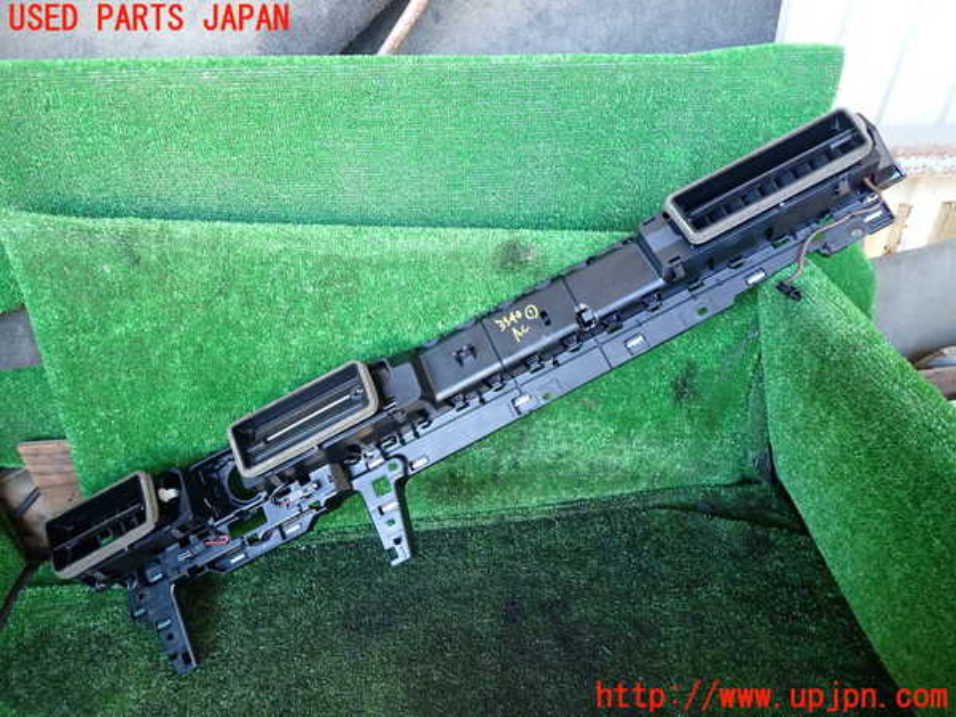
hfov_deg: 69.4
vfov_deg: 54.9
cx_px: 478
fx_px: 690
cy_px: 358
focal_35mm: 25
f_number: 2
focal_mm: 4.5
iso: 250
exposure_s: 1/30
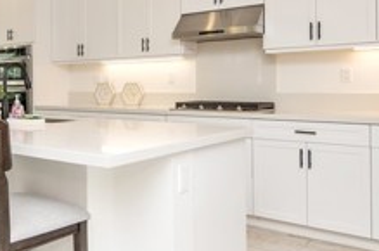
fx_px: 431
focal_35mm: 41
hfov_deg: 44.5
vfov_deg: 32.3
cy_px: 90
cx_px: 61
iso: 200
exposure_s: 1/100
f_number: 5
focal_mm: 14
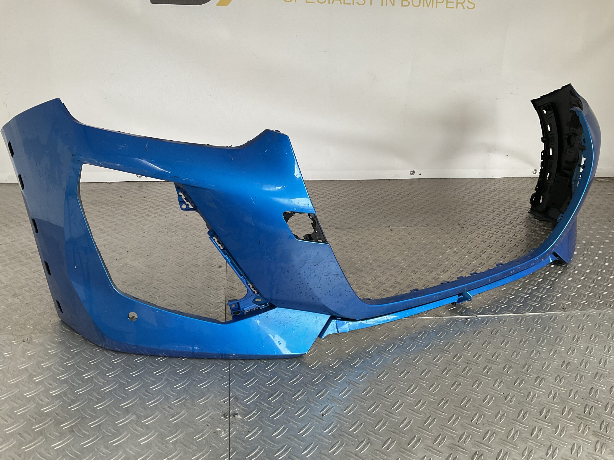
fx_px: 514
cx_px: 307
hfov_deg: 61.7
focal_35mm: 29
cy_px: 230
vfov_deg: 48.2
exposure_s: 1/50
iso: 40
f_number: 1.8
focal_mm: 3
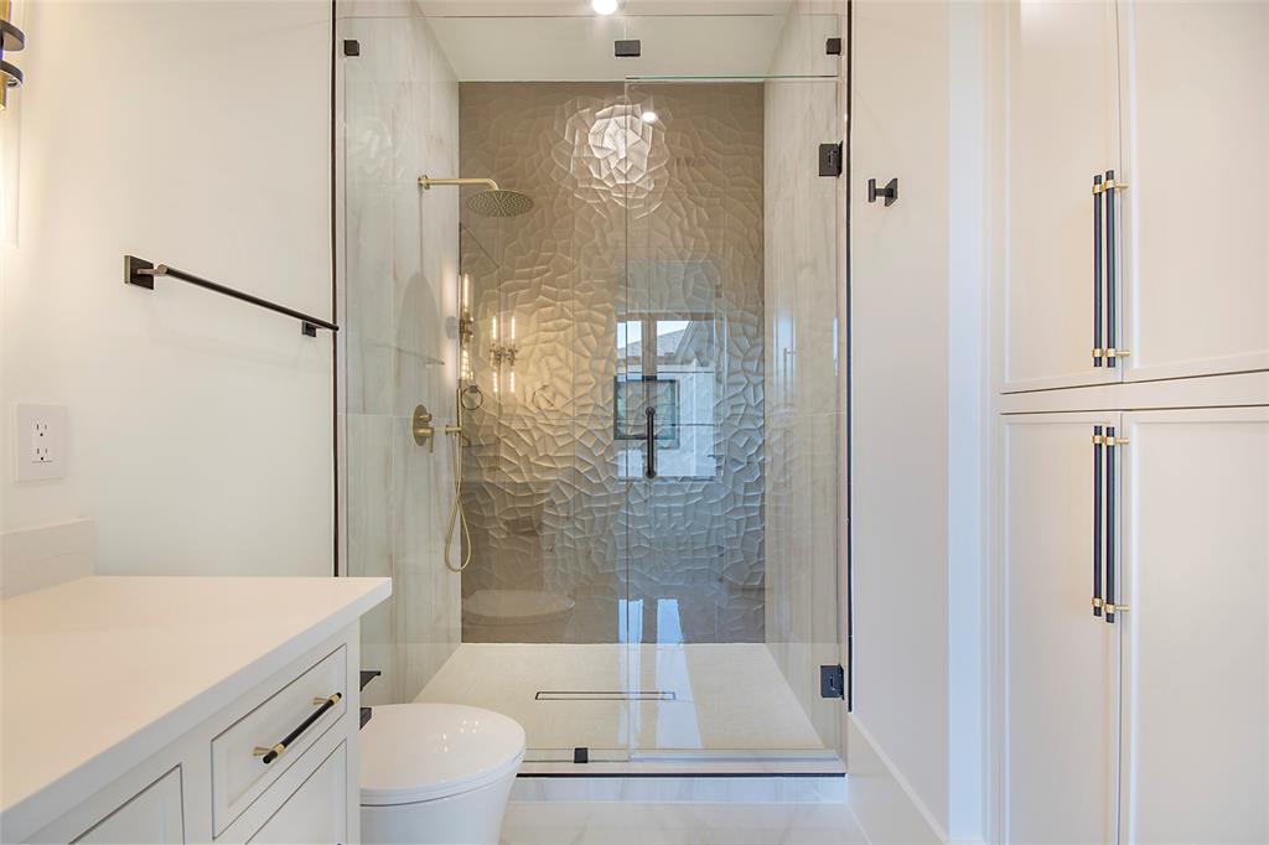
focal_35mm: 15
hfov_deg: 100.4
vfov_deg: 77.3
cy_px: 422
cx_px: 634
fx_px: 529
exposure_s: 1/2
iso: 100
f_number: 11
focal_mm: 10
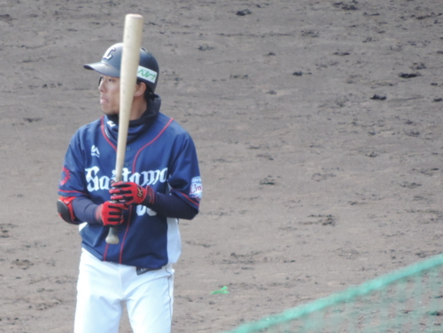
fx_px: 16381
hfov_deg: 1.5
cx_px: 109
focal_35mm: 1280
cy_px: 244
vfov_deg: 1.2
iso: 400
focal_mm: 142.6
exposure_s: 1/160
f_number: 5.2
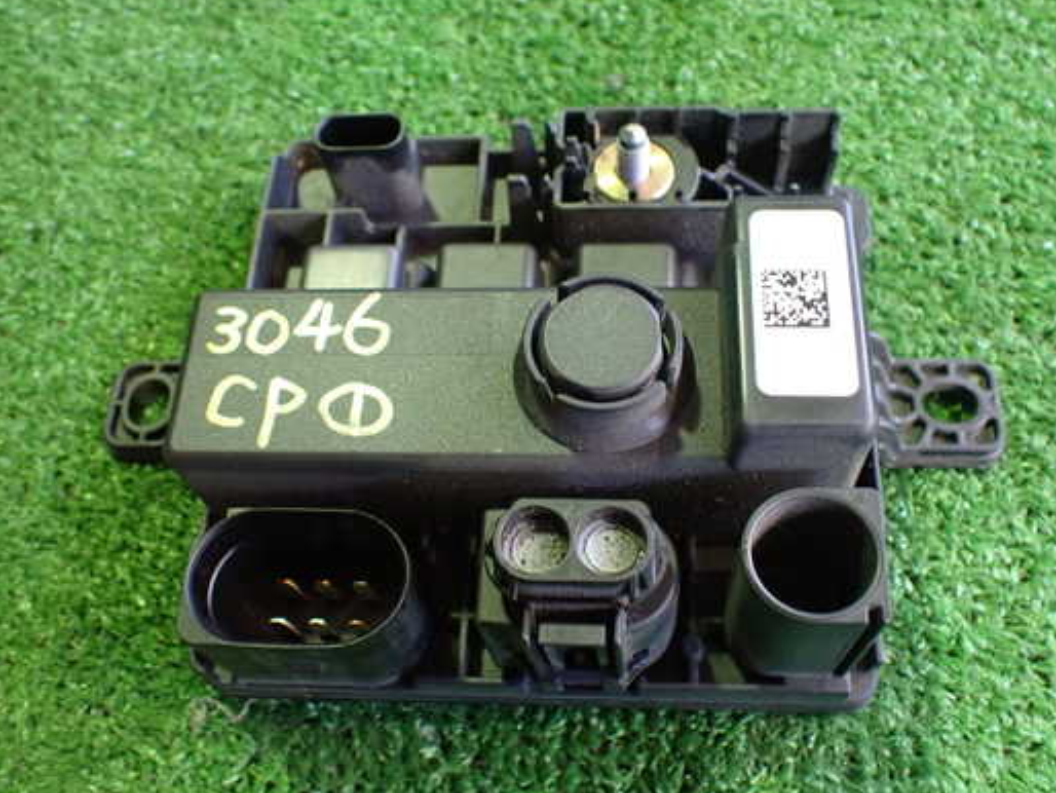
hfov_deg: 52.6
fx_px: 1068
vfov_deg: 40.7
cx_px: 542
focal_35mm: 35
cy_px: 405
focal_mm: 5.4
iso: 800
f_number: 2.3
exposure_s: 1/50
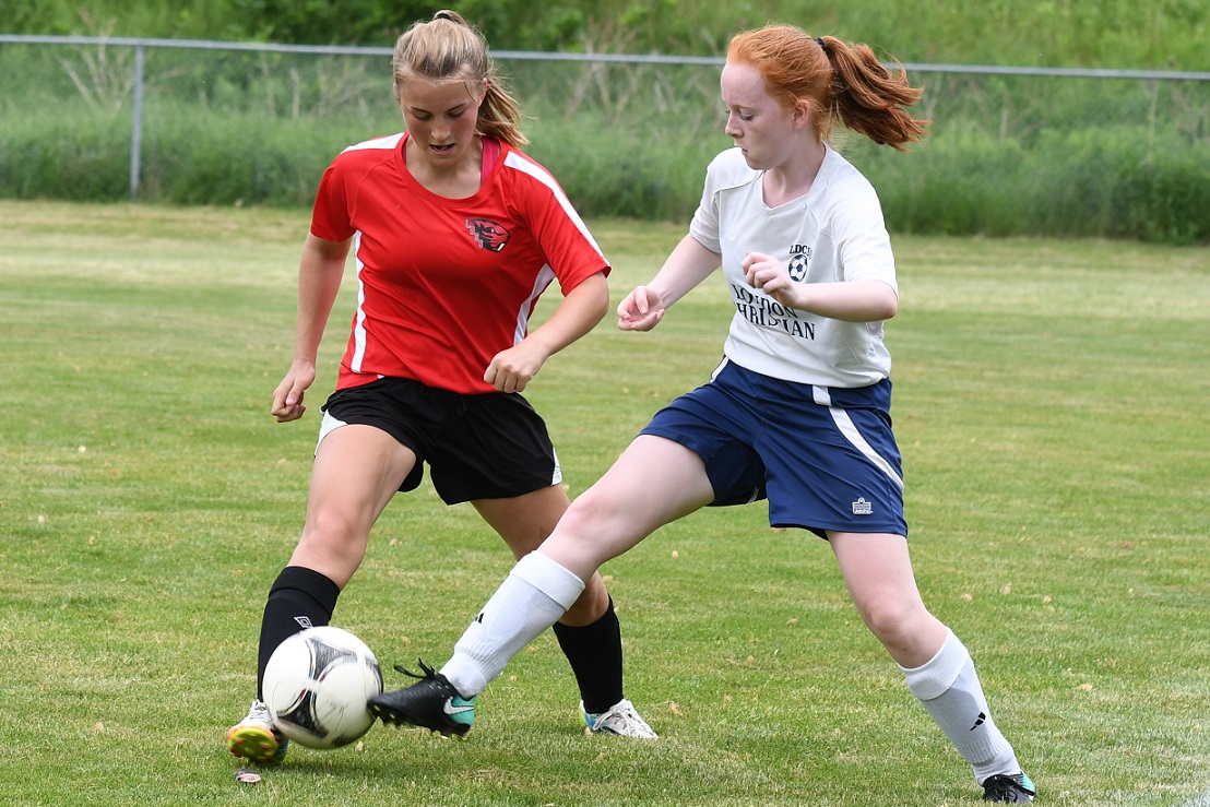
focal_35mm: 105
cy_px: 404
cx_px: 605
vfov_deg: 13.0
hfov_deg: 19.5
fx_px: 3529
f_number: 5
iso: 360
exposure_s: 1/1000
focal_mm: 70
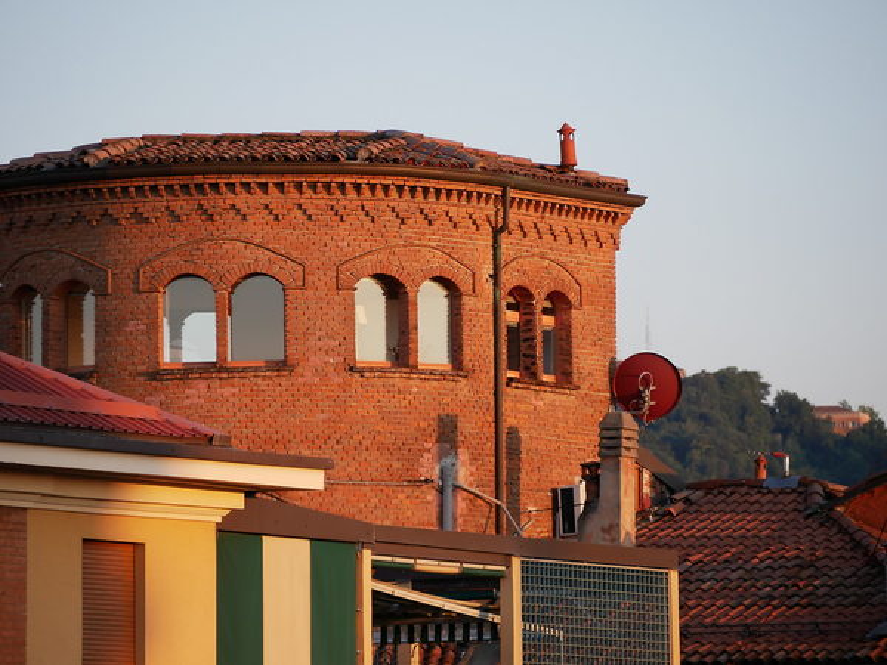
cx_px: 444
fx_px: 7687
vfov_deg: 5.0
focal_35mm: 300
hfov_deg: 6.6
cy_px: 332
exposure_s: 1/320
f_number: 5.6
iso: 400
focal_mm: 150
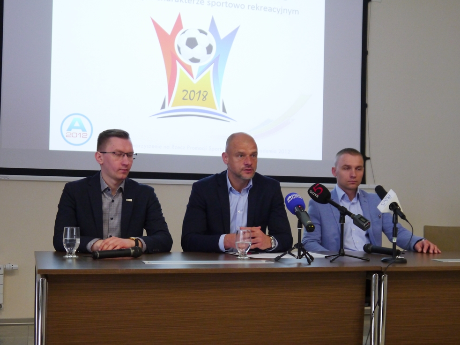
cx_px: 238
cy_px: 179
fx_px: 638
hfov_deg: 39.7
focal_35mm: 48
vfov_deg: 30.3
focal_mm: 23
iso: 800
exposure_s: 1/40
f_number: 4.4
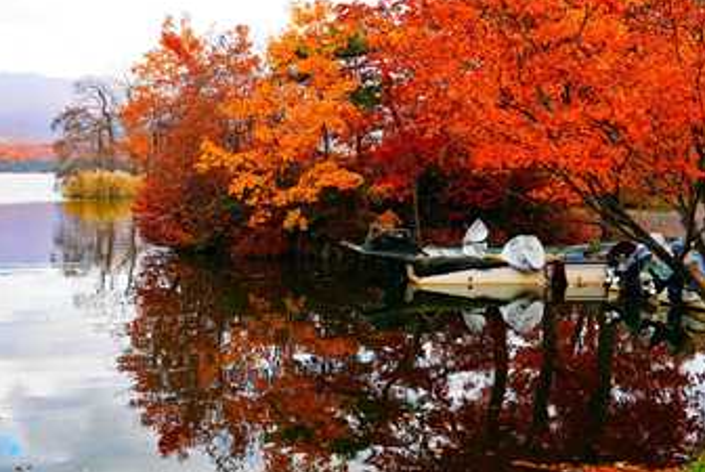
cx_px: 298
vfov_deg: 30.2
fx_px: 874
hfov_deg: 43.8
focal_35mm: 45
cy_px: 198
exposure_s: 1/80
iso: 100
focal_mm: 25
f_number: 5.6
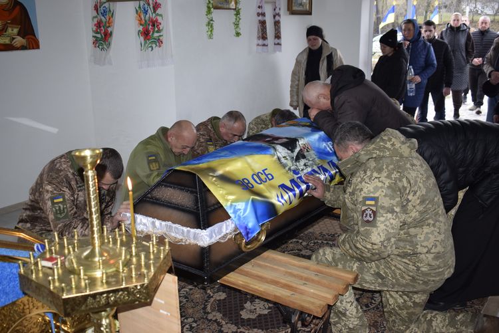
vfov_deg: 36.9
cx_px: 250
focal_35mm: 36
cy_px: 166
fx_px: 499
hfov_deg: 53.1
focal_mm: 24
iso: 800
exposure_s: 1/80
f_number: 4.5
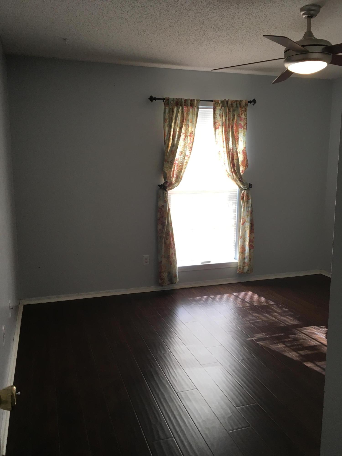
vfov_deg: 61.7
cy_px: 228
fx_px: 382
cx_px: 171
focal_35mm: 29
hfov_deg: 48.2
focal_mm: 4.15
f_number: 2.2
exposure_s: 1/40
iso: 32
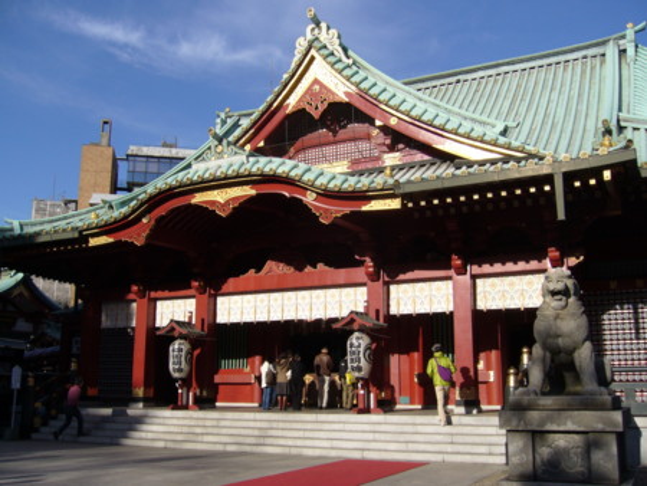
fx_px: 655
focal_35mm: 35
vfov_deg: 40.7
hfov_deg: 52.6
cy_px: 243
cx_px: 324
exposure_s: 1/400
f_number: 5.6
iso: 80
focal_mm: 5.8
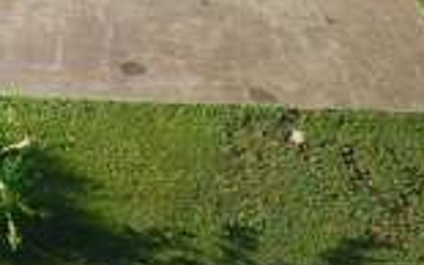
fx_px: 821
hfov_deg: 27.3
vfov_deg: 17.1
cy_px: -98
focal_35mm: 71
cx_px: 0
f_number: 2.2
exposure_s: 1/516
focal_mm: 4.73
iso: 100
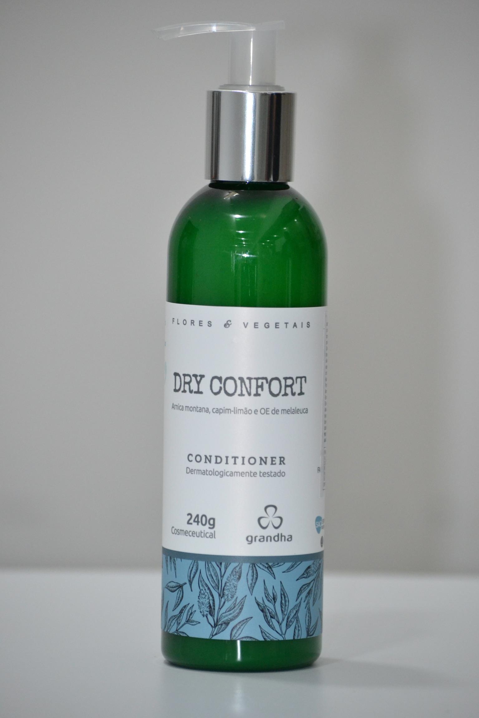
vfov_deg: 18.9
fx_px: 2155
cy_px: 359
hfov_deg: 12.7
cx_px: 240
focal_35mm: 108
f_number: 5
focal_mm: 72
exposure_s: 1/160
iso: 1600
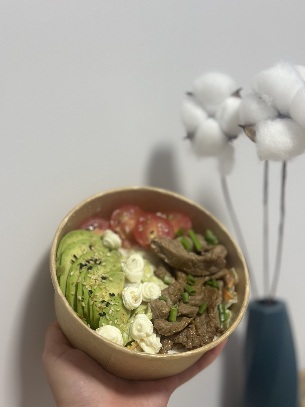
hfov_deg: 30.3
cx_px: 152
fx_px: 564
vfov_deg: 39.7
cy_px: 204
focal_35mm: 48
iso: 125
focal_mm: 6.86
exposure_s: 1/100
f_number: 1.78
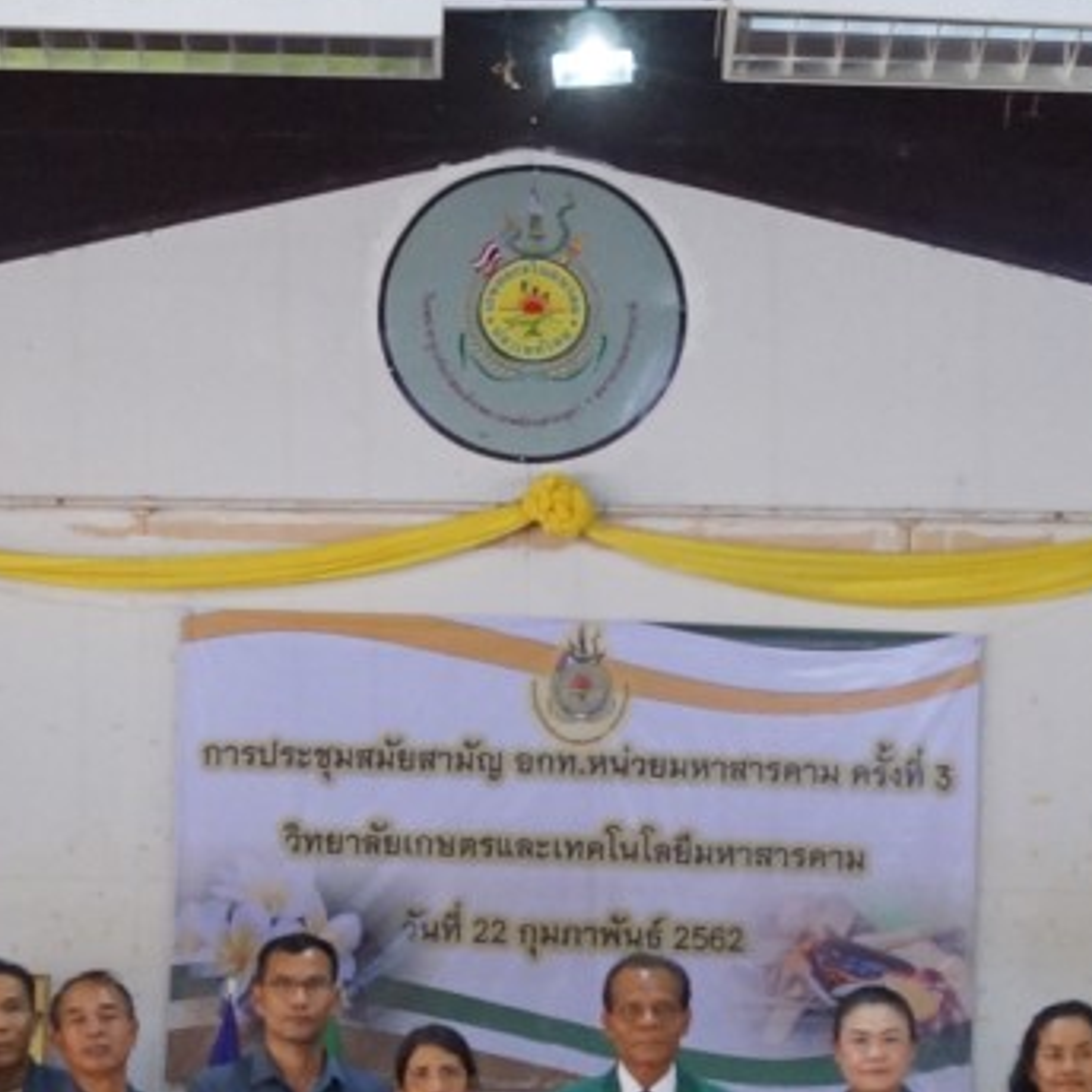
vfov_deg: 15.8
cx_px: 514
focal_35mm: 108
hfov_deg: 16.1
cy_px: 1082
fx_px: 3855
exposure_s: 1/160
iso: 1250
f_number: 4
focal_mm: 18
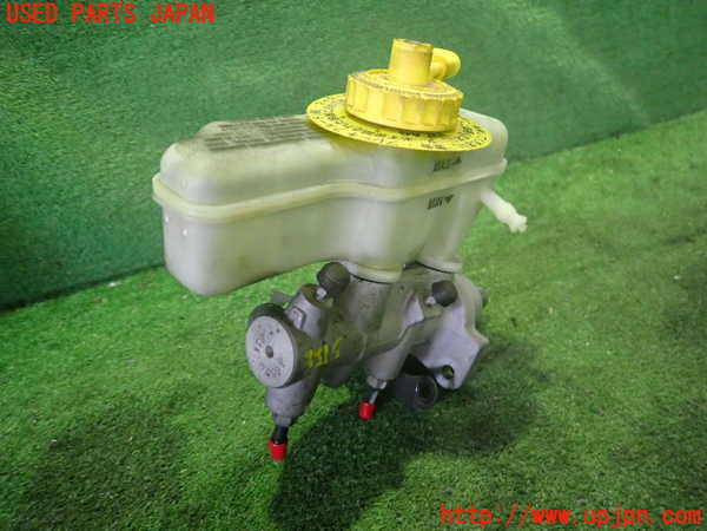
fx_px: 511
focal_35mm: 25
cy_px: 266
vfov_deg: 54.9
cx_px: 354
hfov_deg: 69.4
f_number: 2
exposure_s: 1/40
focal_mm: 4.5
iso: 800
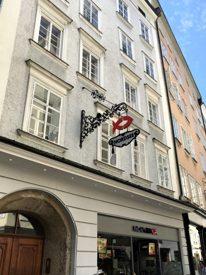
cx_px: 98
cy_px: 141
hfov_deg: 45.4
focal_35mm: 31
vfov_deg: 58.4
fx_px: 246
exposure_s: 1/836
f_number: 2.2
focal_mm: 4.15
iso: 25
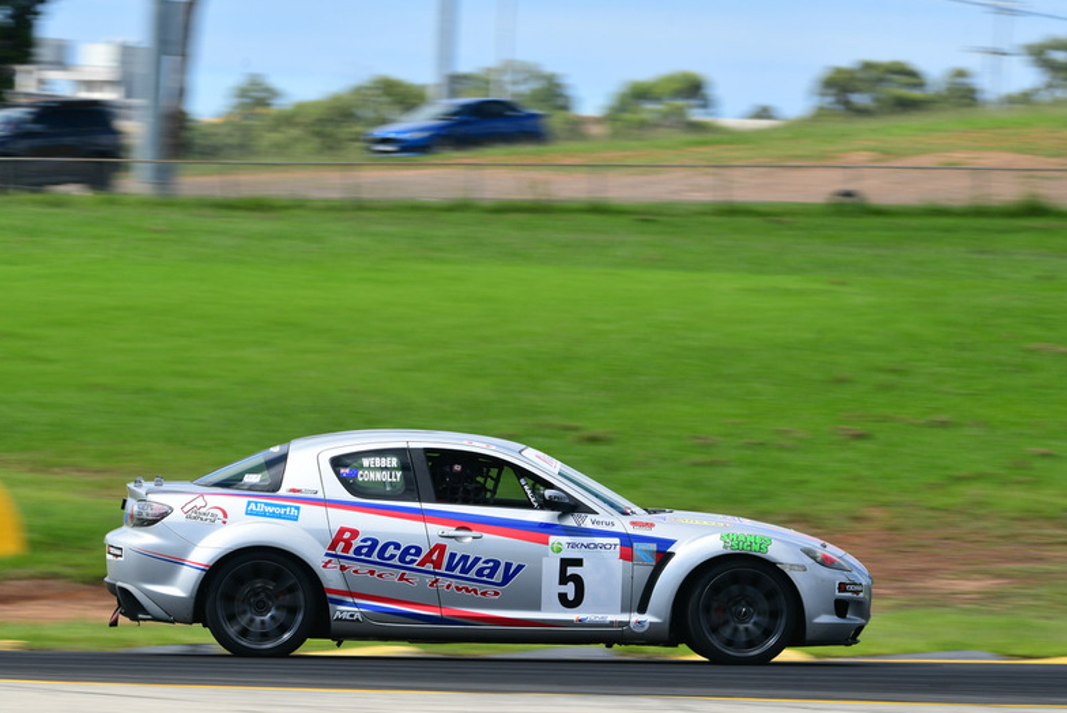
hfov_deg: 6.7
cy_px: 356
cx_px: 536
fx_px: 9076
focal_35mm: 306
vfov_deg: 4.5
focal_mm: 200
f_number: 10
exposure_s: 1/125
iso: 100
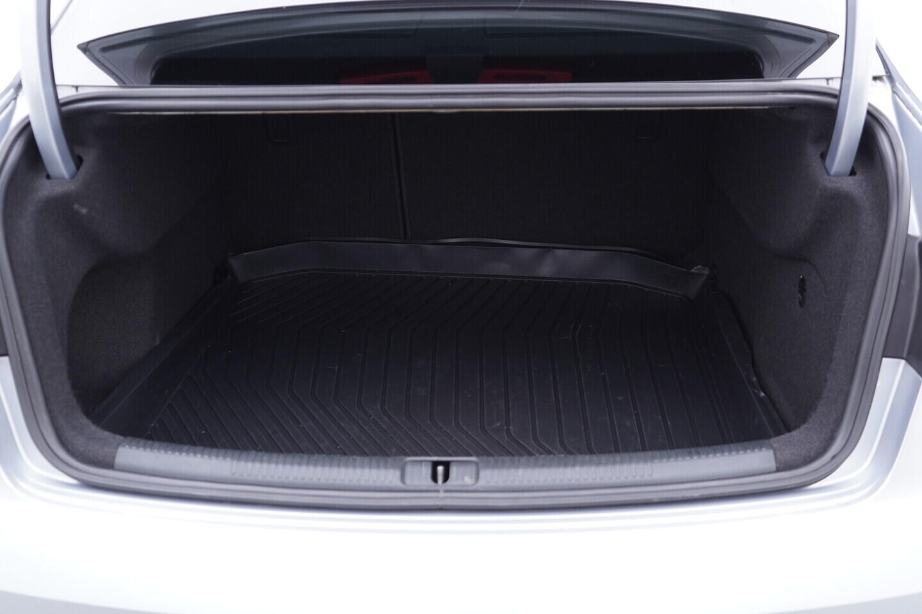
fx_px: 922
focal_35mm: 36
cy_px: 307
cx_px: 461
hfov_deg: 53.1
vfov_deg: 36.9
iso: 320
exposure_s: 1/40
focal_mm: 24
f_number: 2.8
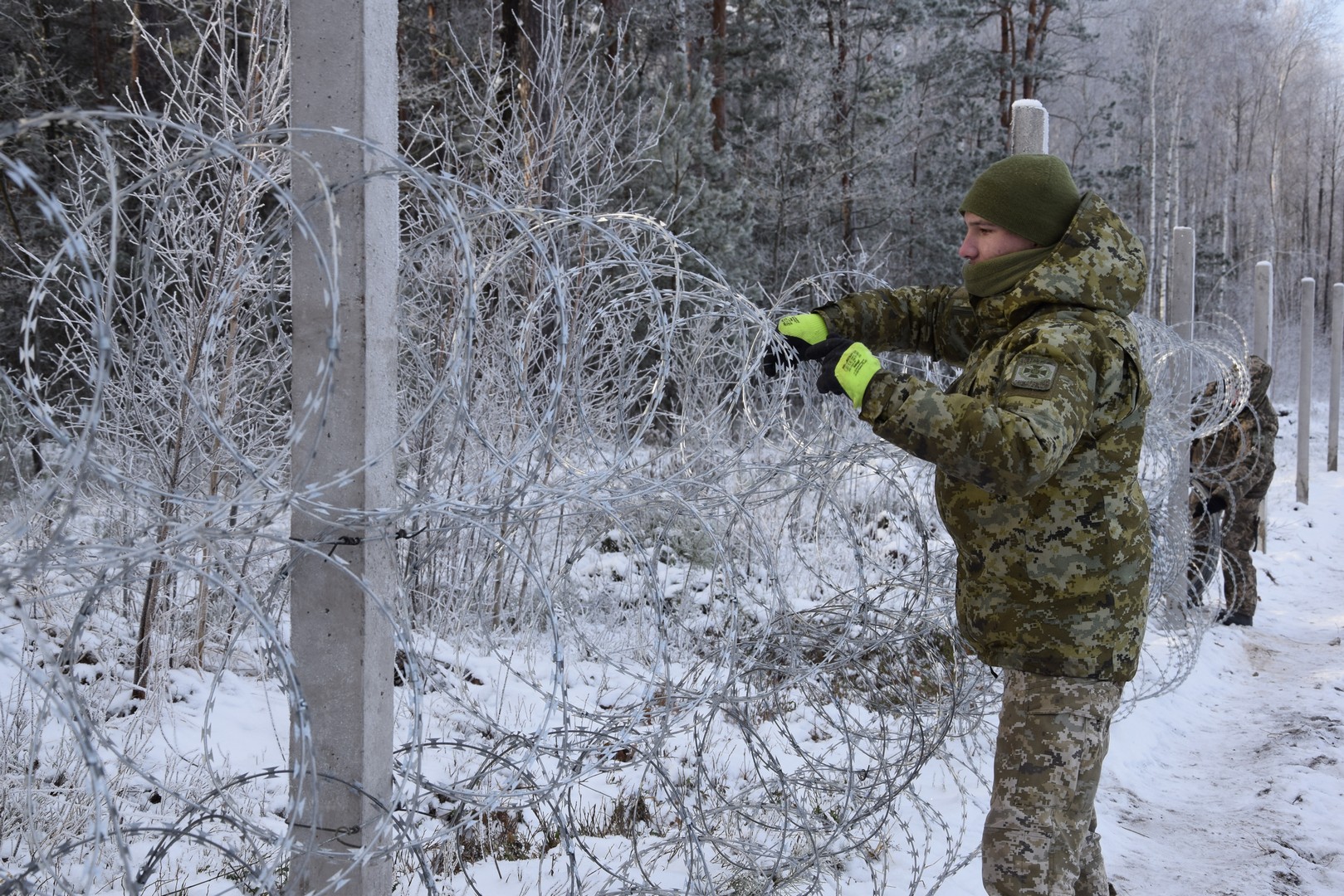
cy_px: 448
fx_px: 2240
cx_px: 672
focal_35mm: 60
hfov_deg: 33.4
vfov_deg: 22.6
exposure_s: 1/250
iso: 200
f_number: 8
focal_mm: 40
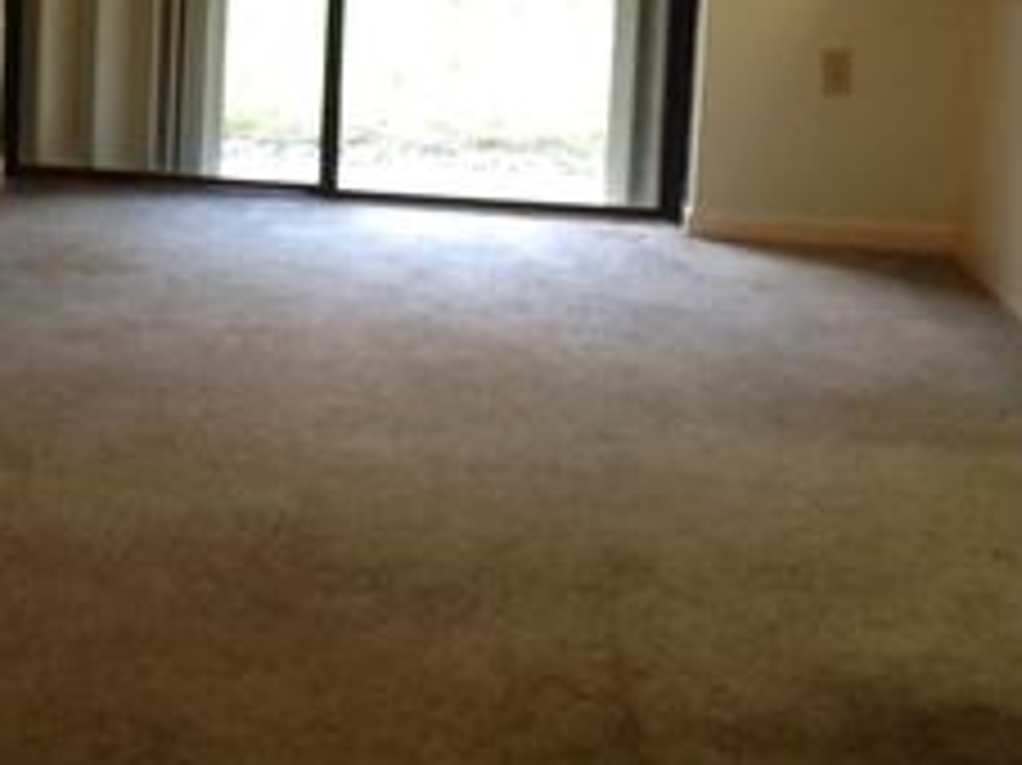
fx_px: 2272
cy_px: -34
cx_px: 108
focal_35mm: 77
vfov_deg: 18.5
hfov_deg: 24.6
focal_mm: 4.28
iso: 100
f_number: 2.4
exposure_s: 1/15
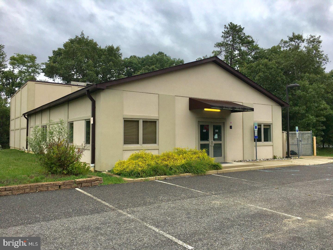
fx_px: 279
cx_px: 166
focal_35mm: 29
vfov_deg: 48.2
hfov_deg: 61.7
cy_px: 125
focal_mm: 4.15
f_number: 2.2
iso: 25
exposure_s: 1/699
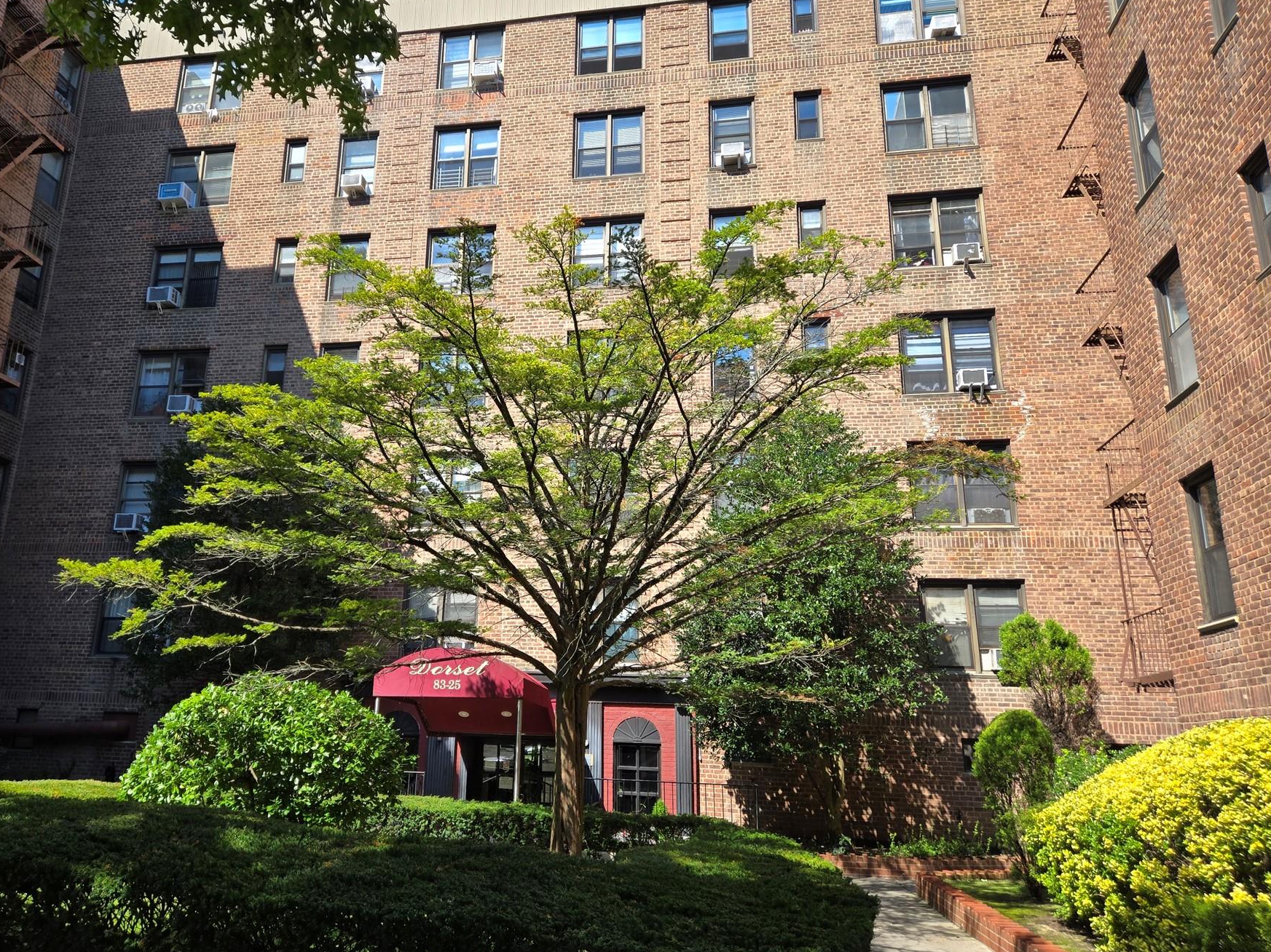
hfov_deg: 64.9
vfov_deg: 51.3
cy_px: 444
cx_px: 532
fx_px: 991
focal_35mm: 27
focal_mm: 5.4
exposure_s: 1/2524
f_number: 1.8
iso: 80
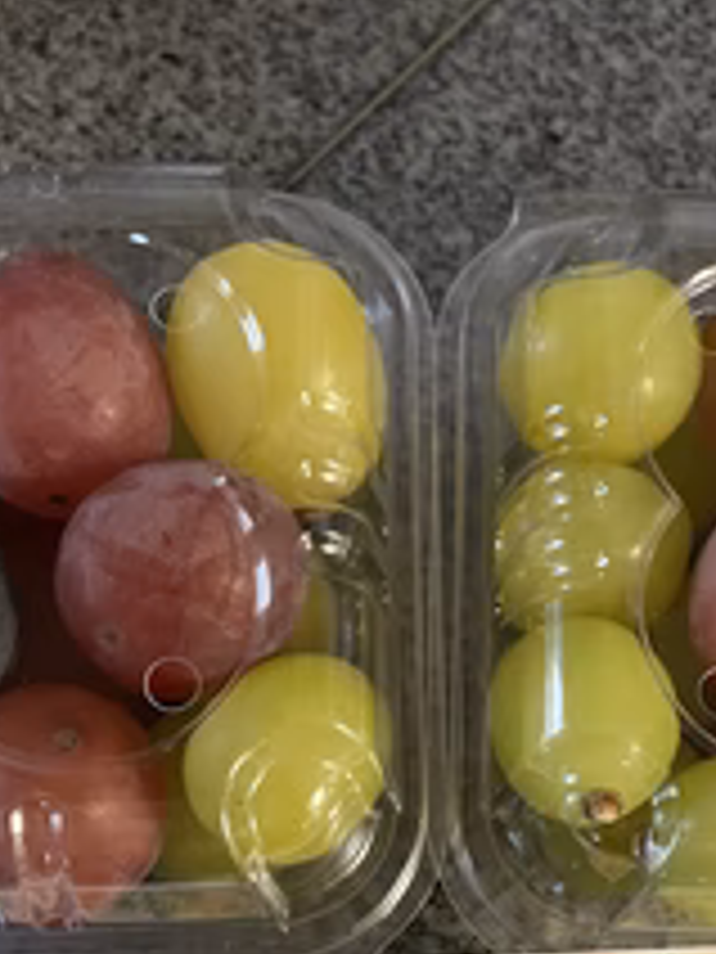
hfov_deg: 29.6
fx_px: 1351
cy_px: 783
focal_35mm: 49
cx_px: 428
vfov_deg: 37.3
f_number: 1.6
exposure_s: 1/50
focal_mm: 5.1
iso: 400
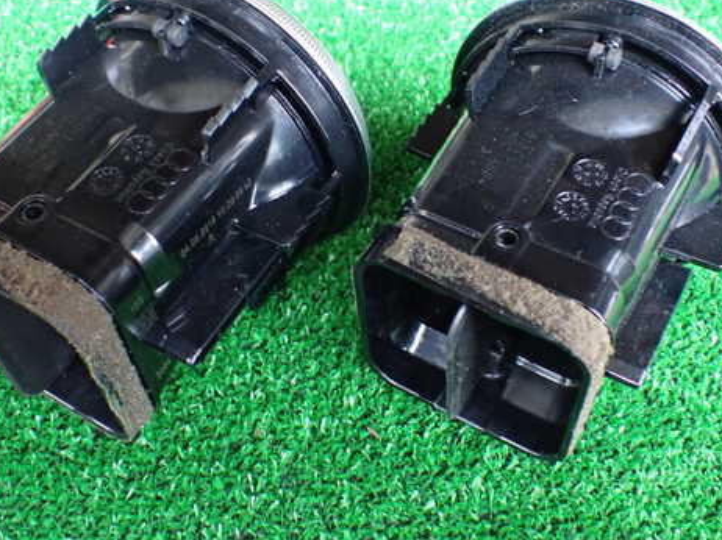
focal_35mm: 39
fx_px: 813
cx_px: 350
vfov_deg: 36.8
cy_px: 242
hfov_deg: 47.9
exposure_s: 1/40
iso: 800
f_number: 2.3
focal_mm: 5.4
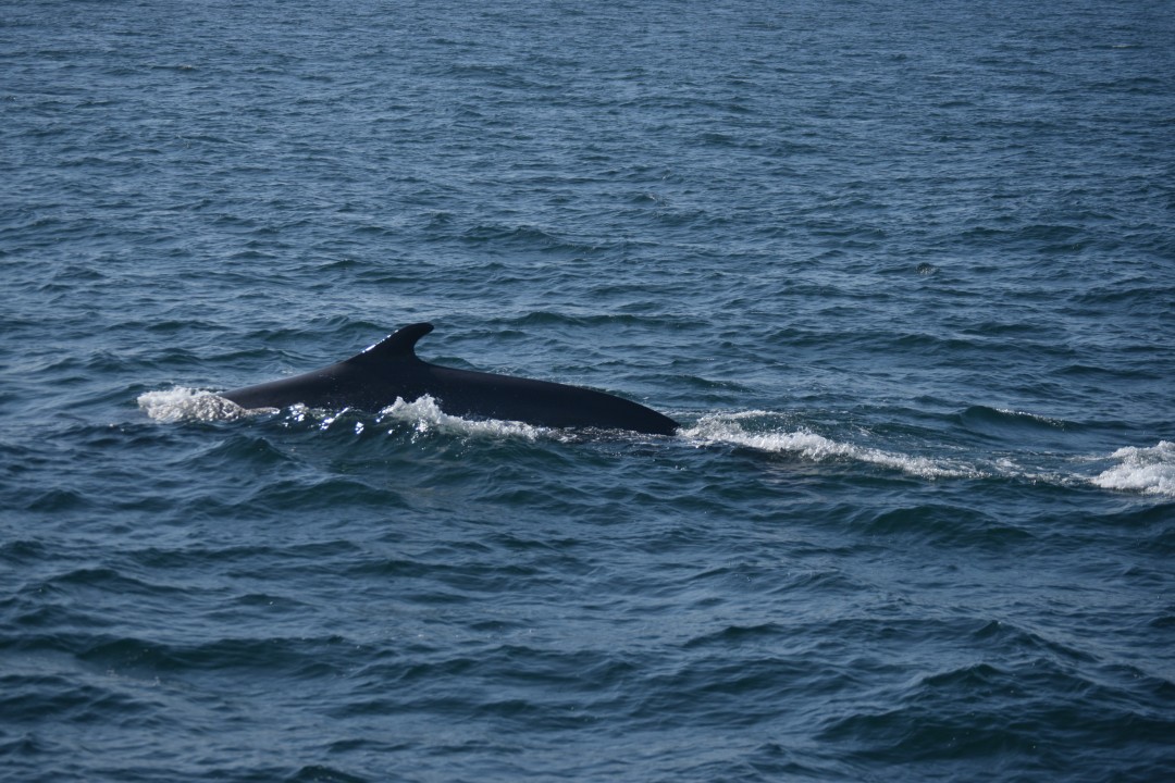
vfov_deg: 11.7
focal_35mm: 117
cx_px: 588
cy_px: 392
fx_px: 3818
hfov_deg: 17.5
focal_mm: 78
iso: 200
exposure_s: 1/4000
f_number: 4.5
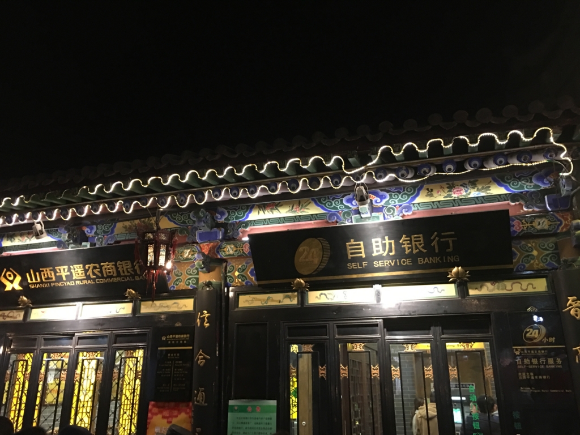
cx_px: 290
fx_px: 486
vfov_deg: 48.2
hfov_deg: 61.7
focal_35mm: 29
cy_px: 218
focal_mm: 4.15
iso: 100
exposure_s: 1/8
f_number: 2.2
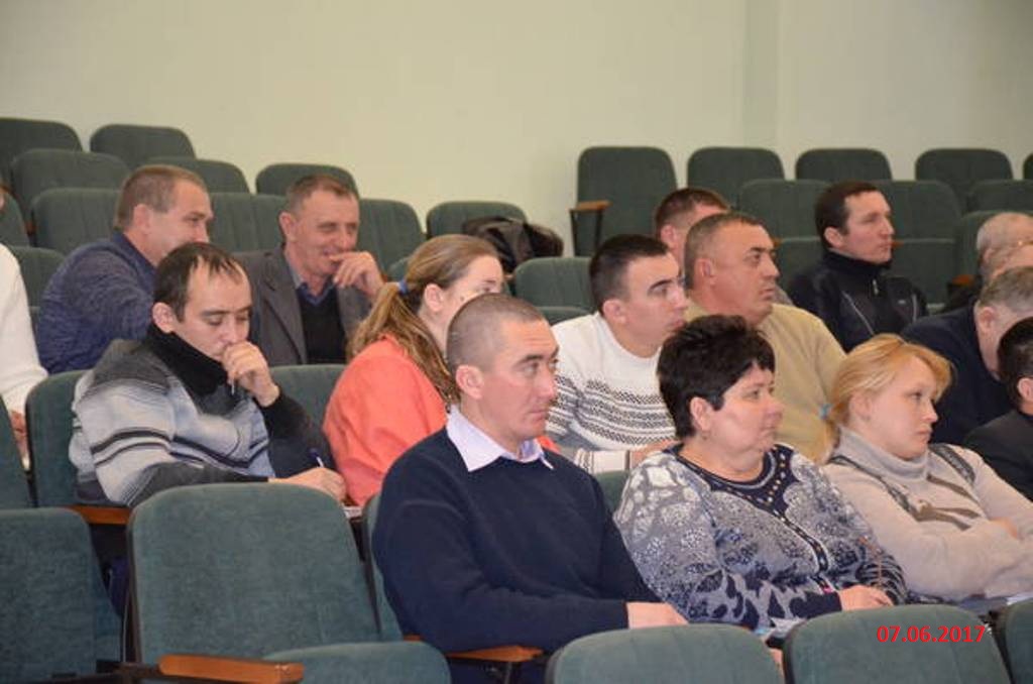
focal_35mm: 112
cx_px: 516
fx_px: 3221
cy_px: 342
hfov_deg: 18.2
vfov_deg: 12.1
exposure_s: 1/60
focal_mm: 75
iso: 3200
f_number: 5
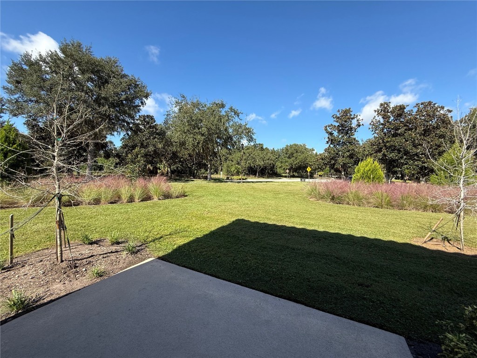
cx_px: 238
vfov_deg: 85.7
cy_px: 179
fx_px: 193
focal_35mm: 14
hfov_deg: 102.1
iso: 50
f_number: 2.2
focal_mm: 2.22
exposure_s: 1/1167
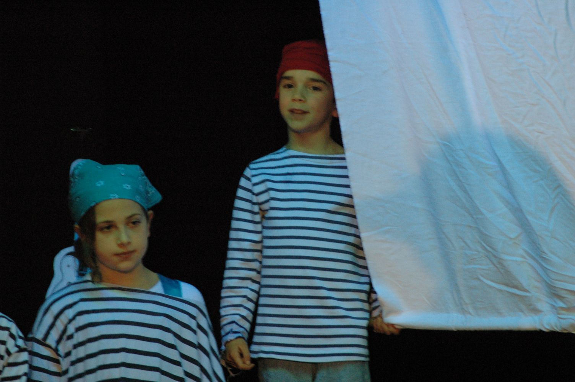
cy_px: 191
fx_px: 4548
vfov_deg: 4.8
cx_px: 288
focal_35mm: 285
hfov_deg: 7.2
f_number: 4.8
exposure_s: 1/30
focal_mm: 190
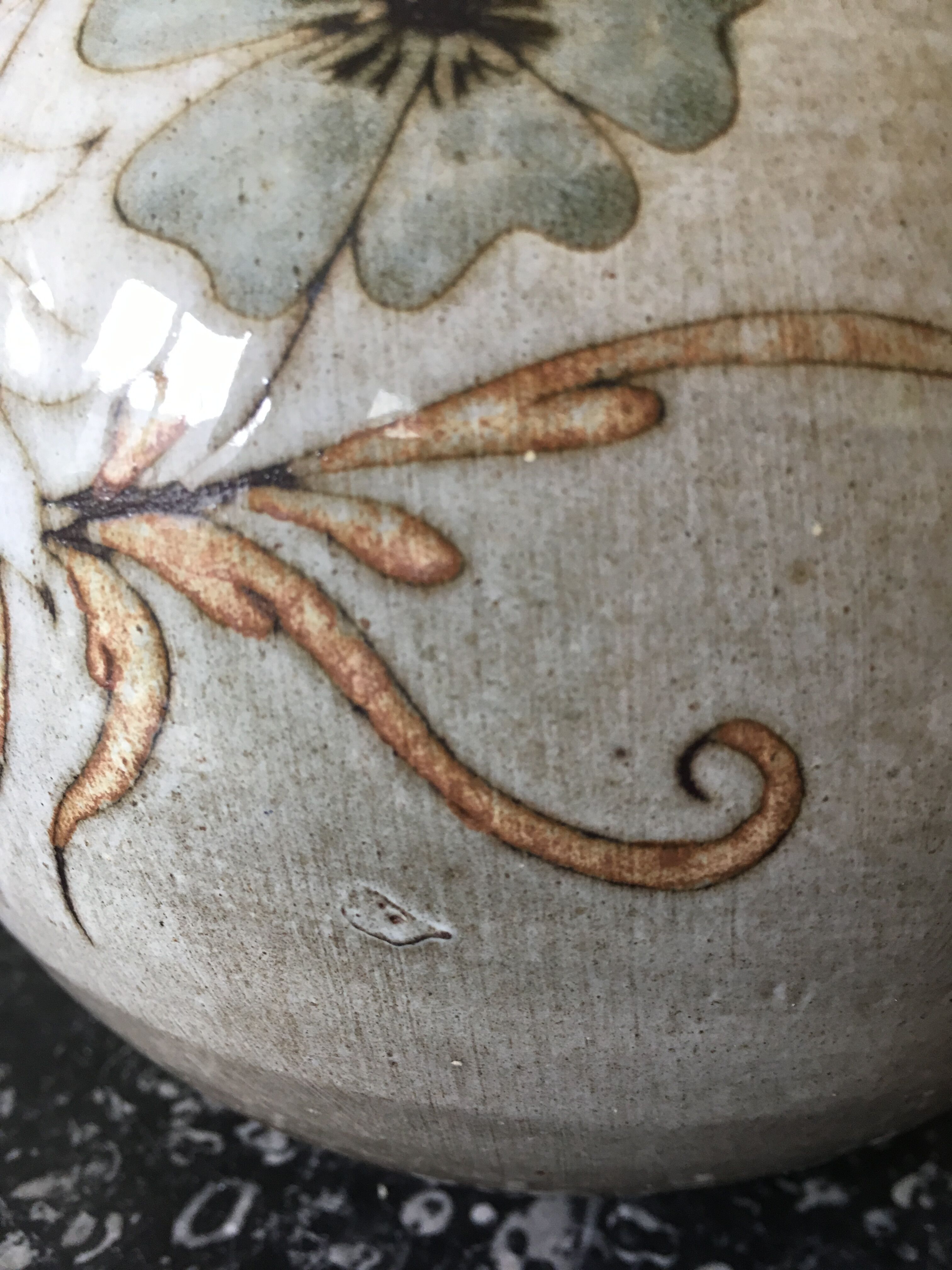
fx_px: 1063
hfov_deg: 48.2
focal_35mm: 29
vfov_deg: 61.7
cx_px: 476
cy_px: 635
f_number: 2.2
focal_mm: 4.15
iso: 100
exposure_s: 1/33
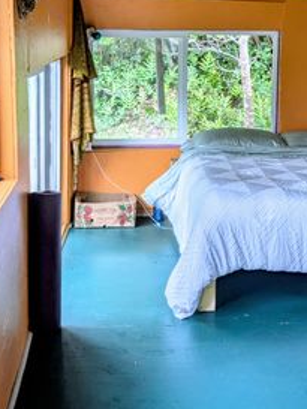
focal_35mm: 66
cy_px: 130
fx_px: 780
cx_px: 232
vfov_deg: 29.1
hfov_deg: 22.1
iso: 81
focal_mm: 4.38
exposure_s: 1/120
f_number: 1.73
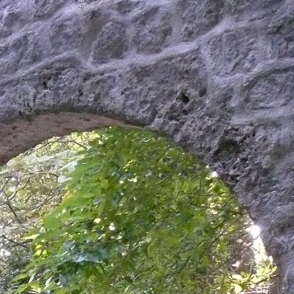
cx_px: -240
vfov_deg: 14.2
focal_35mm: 117
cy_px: 406
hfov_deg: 13.4
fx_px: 1124
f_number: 2.8
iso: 800
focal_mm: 7.4
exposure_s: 1/20
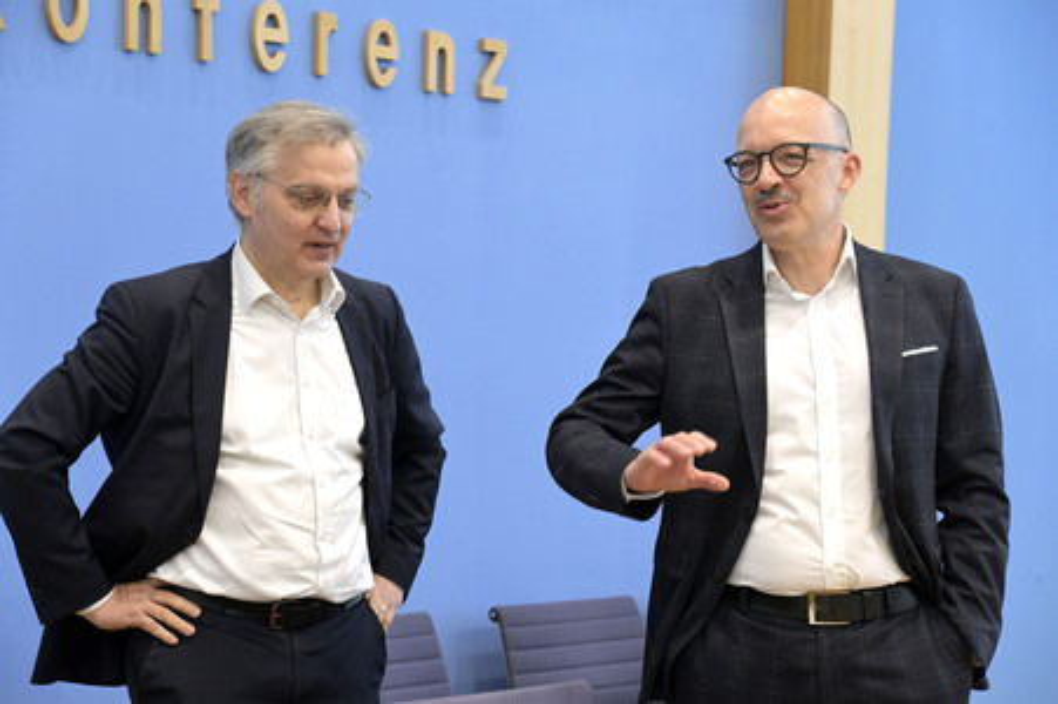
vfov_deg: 14.8
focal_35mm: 92
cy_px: 352
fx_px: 2702
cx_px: 529
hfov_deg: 22.2
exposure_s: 1/320
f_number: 5.6
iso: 4000
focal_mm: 92
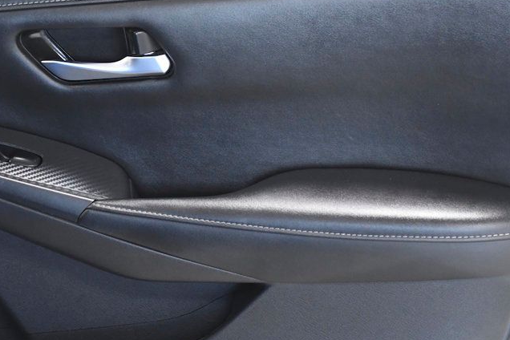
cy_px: 161
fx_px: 1643
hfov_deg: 17.6
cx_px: 152
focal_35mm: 116
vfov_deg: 11.8
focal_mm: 48
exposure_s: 1/400
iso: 2500
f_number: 3.5
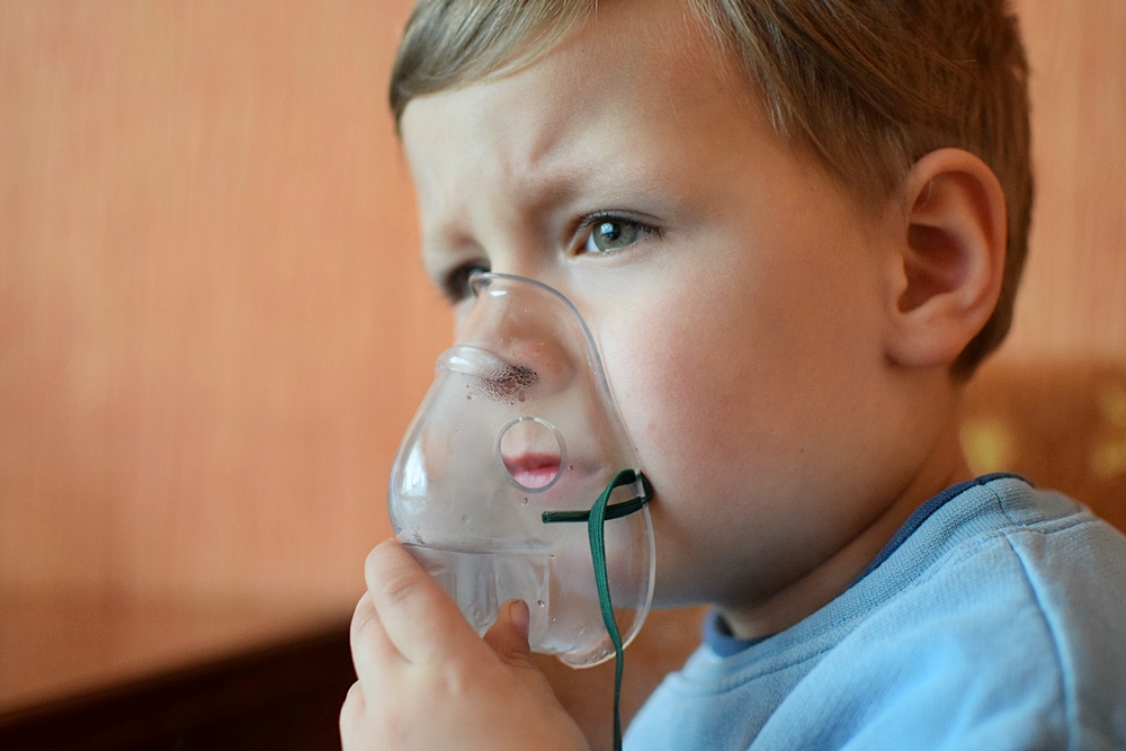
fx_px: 1642
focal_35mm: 52
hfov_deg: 37.8
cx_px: 563
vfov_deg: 25.8
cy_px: 376
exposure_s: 1/500
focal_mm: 35
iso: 1800
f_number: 2
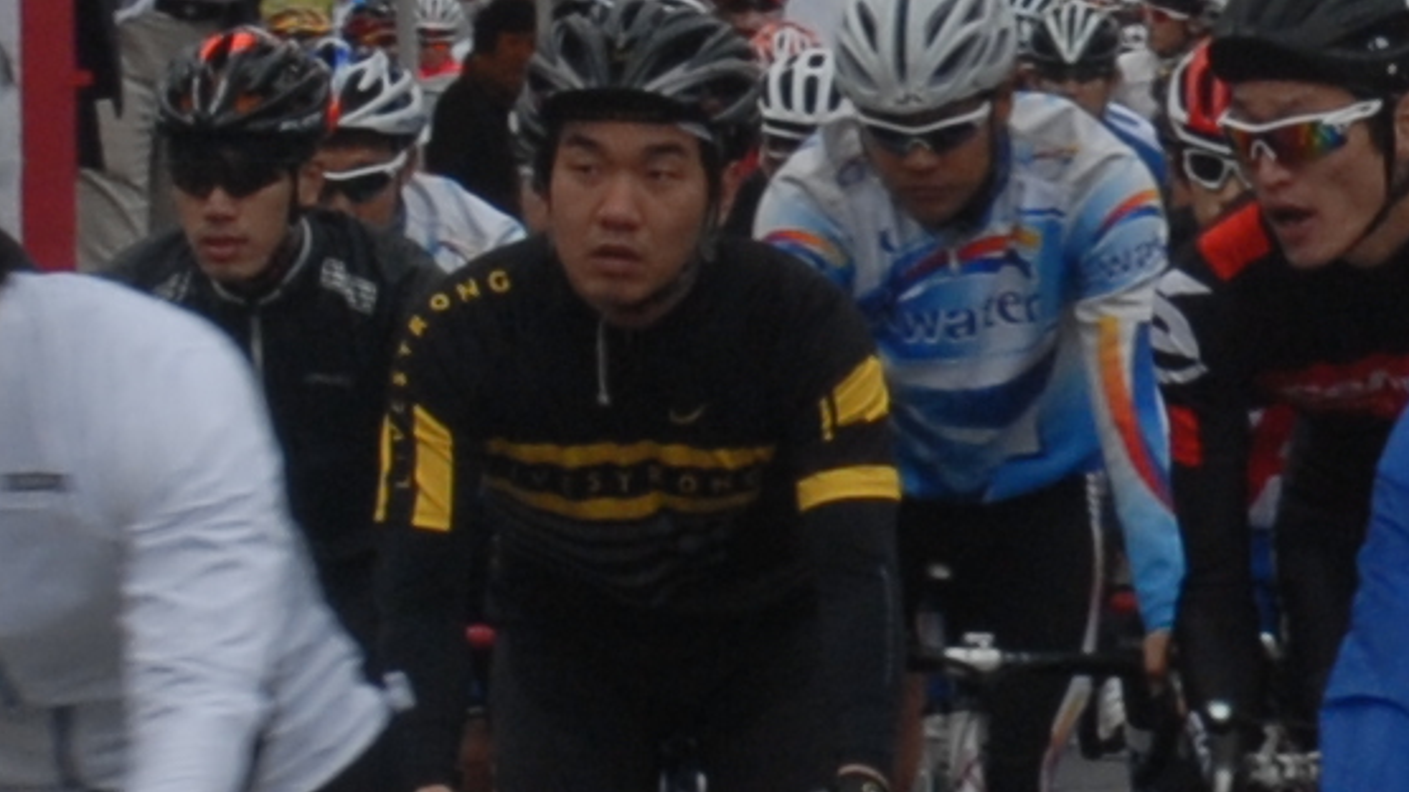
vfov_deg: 2.3
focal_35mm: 527
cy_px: 366
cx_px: 1876
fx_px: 19686
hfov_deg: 4.1
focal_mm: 48
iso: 200
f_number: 10
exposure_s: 1/80
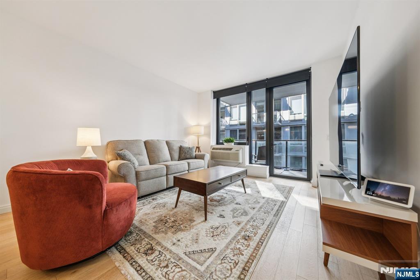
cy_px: 140
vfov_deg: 90.0
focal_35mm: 12
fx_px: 140
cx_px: 210
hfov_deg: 112.6
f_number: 5.6
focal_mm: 8
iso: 200
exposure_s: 1/15
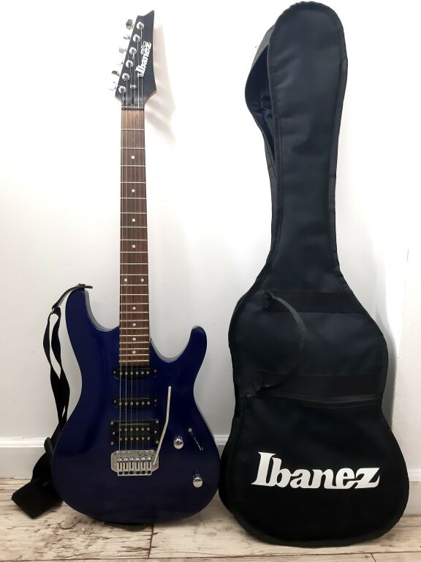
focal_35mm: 27
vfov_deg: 65.3
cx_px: 210
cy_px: 281
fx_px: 438
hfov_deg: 51.4
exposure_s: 1/50
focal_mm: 3.93
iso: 250
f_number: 1.7
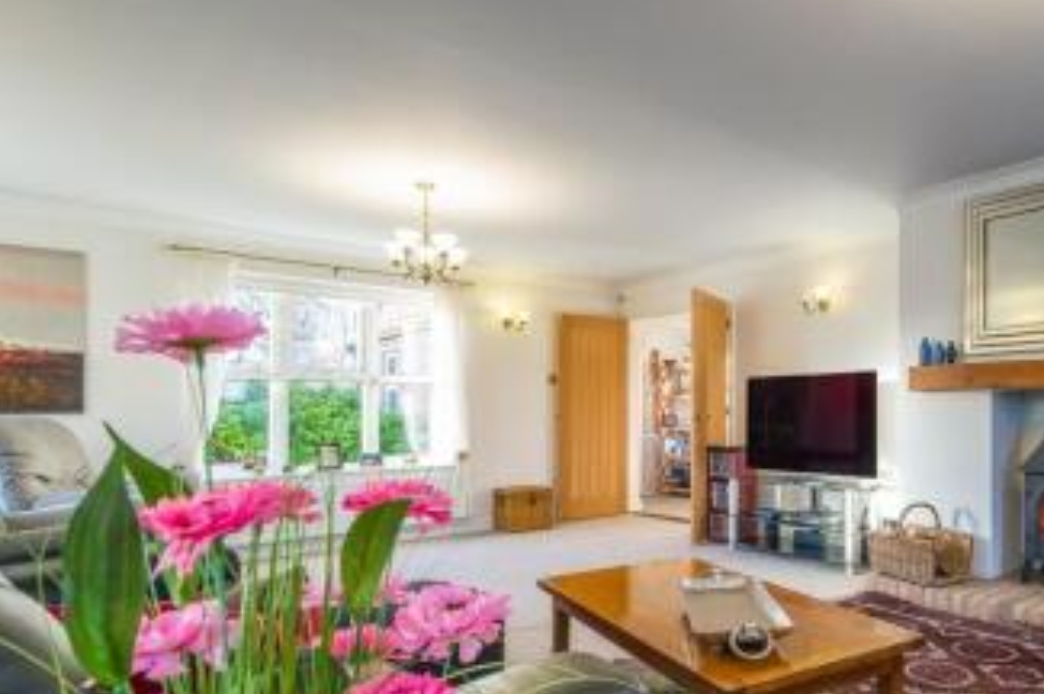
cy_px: 435
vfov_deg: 56.4
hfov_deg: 75.7
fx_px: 637
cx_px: 710
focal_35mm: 22
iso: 160
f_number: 7.1
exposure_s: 1/8
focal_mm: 10.1
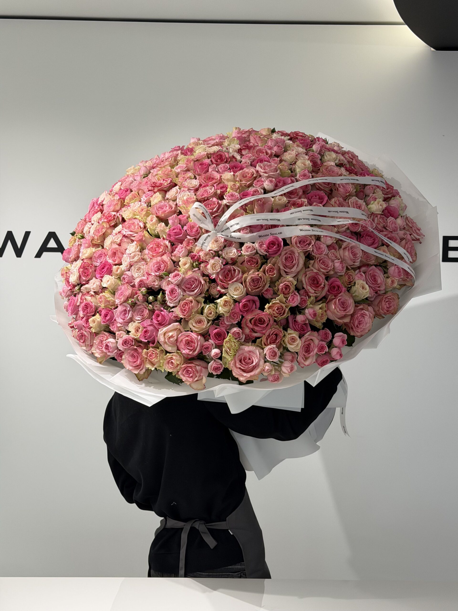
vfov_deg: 39.7
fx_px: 847
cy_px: 306
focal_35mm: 48
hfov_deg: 30.3
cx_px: 229
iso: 50
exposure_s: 1/218
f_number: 1.78
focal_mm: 6.76
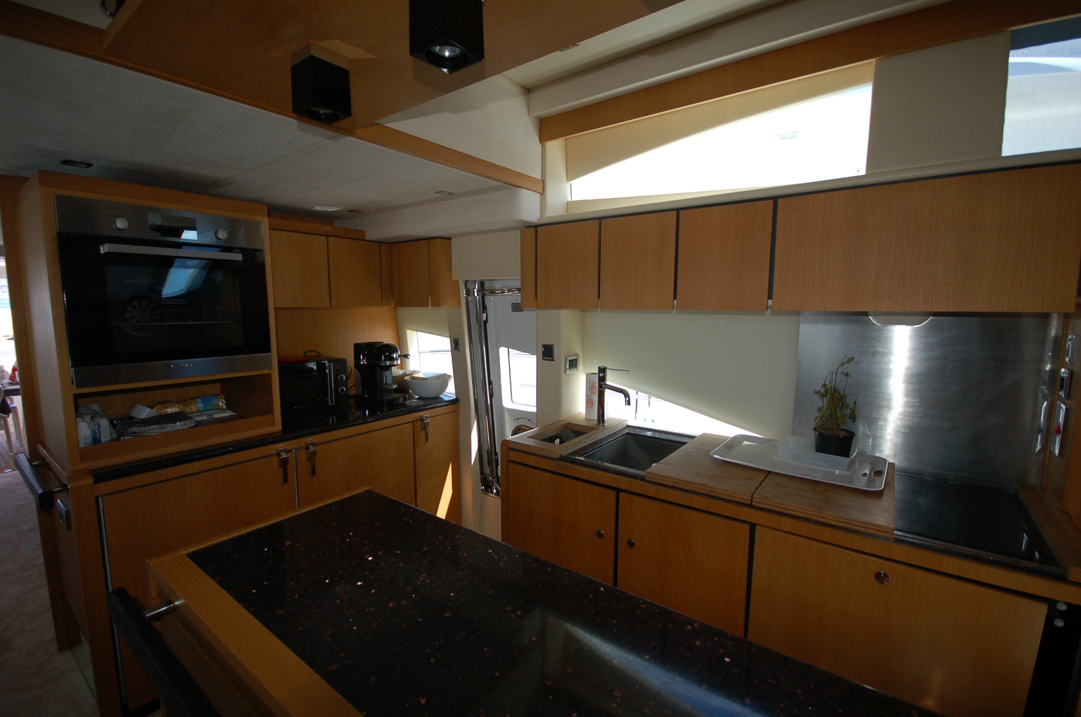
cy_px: 358
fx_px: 450
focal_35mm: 15
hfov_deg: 100.5
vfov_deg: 77.1
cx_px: 540
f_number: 4
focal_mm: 10
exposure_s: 1/500
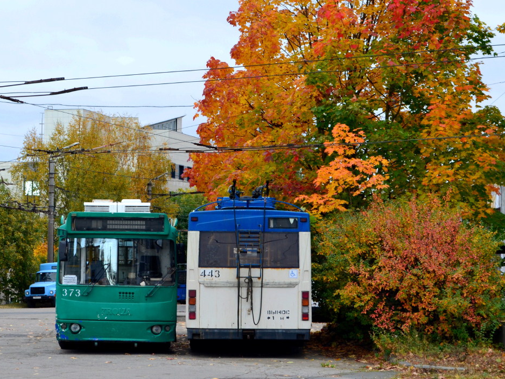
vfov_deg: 13.5
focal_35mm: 110
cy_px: 184
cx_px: 188
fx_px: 1600
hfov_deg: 17.9
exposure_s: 1/40
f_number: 9
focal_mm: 55
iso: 400
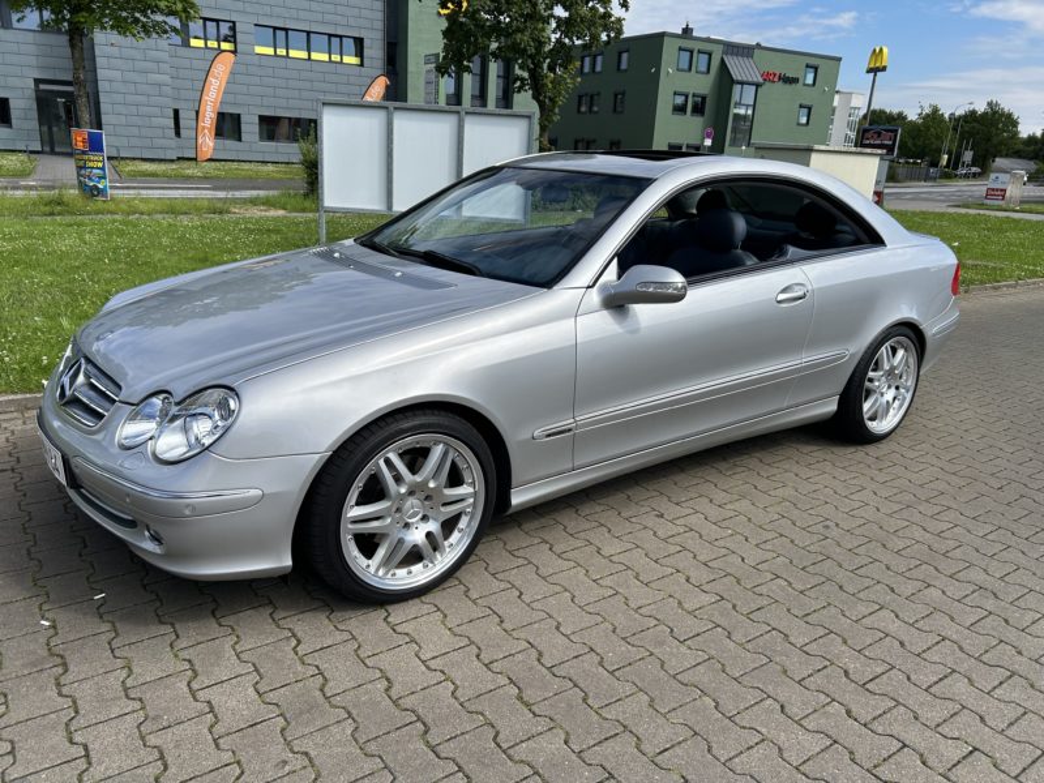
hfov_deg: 67.3
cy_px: 392
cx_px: 522
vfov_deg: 53.1
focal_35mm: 26
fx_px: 784
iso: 50
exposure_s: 1/4115
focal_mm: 5.7
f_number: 1.5
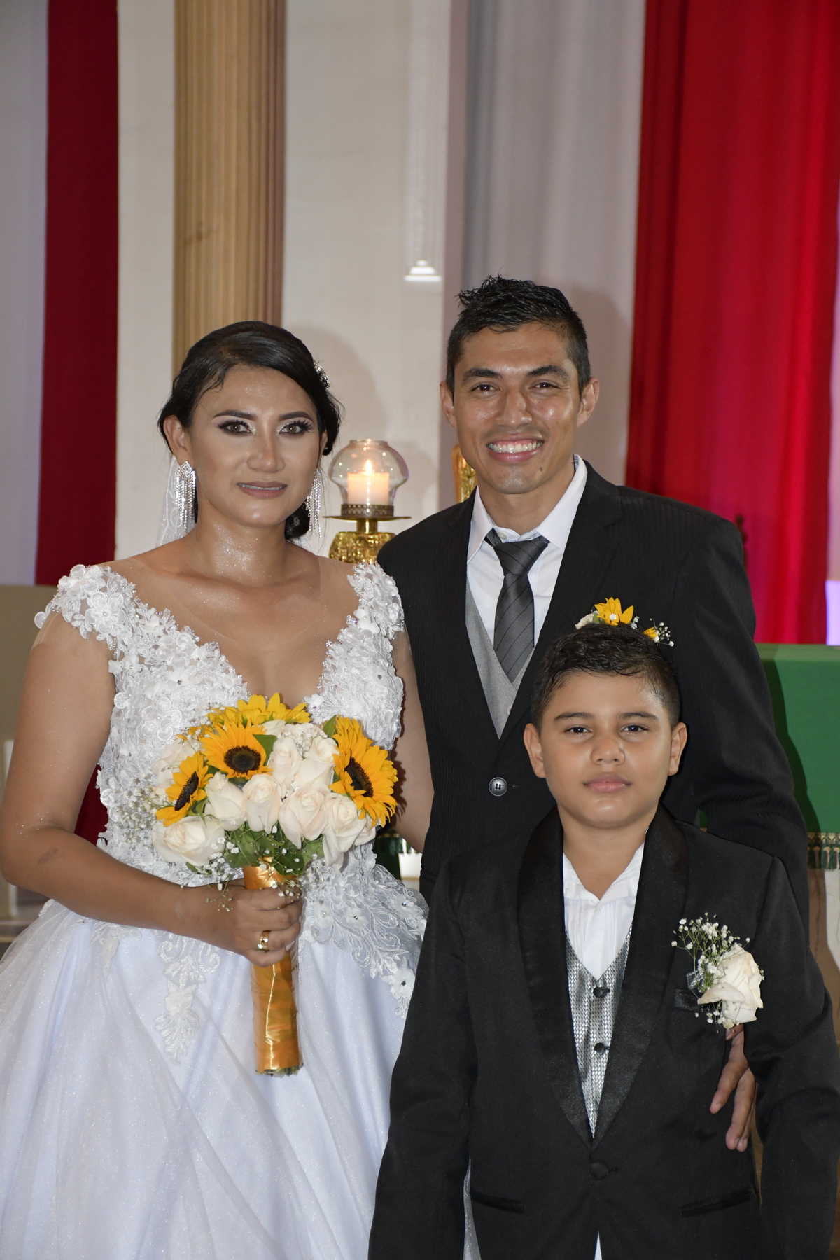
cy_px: 630
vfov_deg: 24.2
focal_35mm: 84
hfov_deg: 16.3
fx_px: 2940
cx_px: 420
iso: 2500
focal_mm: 56
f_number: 4.8
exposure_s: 1/60
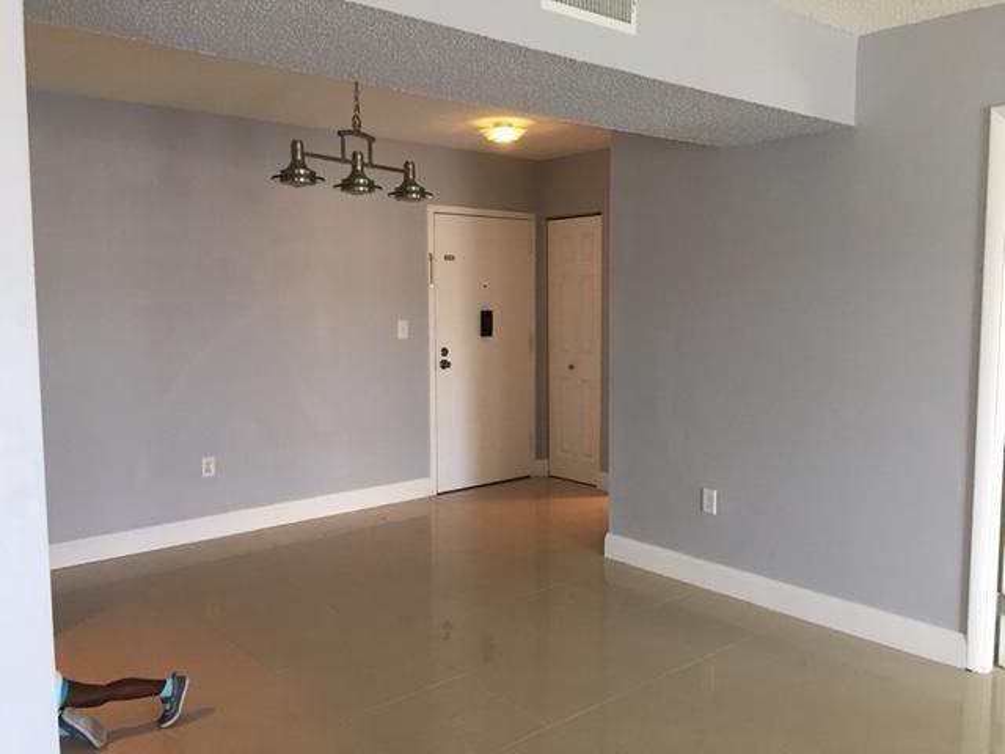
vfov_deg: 48.2
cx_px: 502
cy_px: 377
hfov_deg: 61.7
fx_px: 842
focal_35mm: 29
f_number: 2.2
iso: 80
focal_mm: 4.15
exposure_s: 1/15
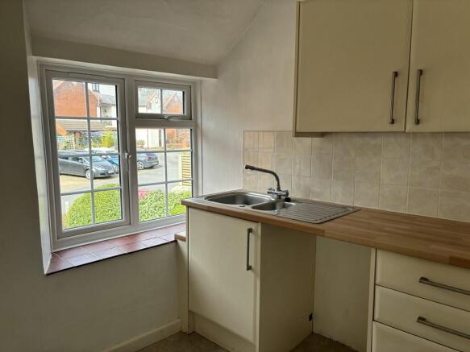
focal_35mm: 26
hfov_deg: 67.3
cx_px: 235
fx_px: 353
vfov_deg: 53.0
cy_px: 176
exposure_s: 1/251
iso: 40
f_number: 1.6
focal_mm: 5.96
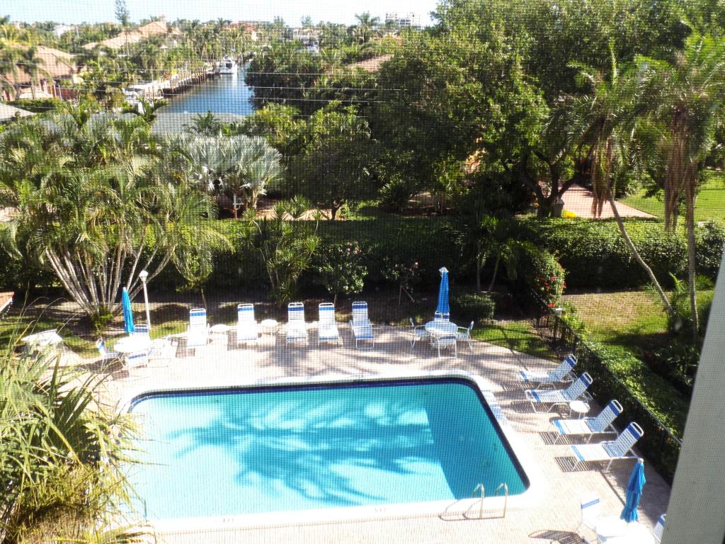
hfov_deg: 60.0
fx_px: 628
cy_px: 272
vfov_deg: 46.8
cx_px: 362
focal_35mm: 30
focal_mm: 5.3
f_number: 3.3
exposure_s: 1/200
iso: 80
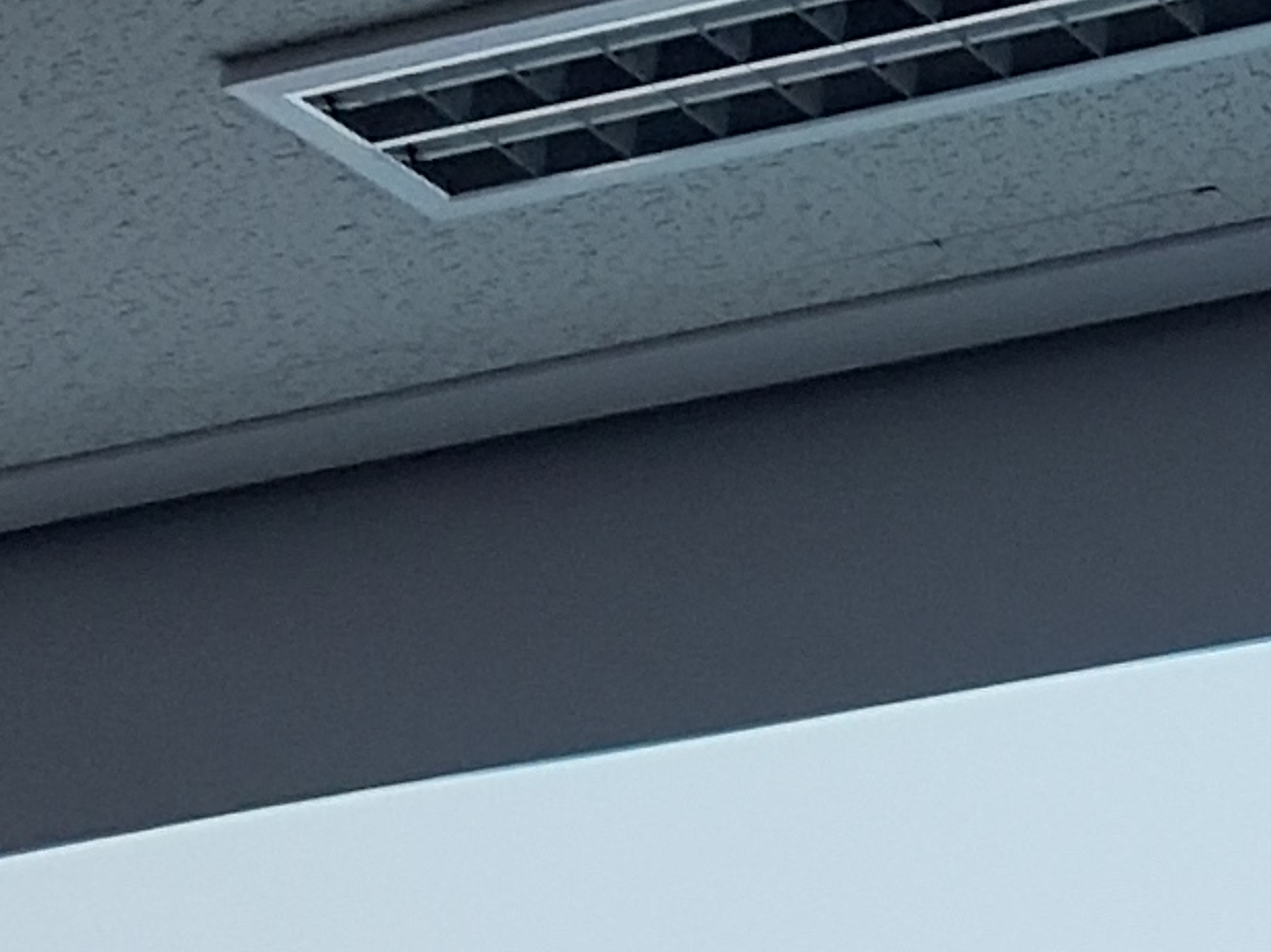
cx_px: 2645
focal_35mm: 170
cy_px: 2096
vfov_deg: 8.2
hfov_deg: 10.6
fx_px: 6238
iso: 160
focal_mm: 4.2
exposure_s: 1/100
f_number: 1.7
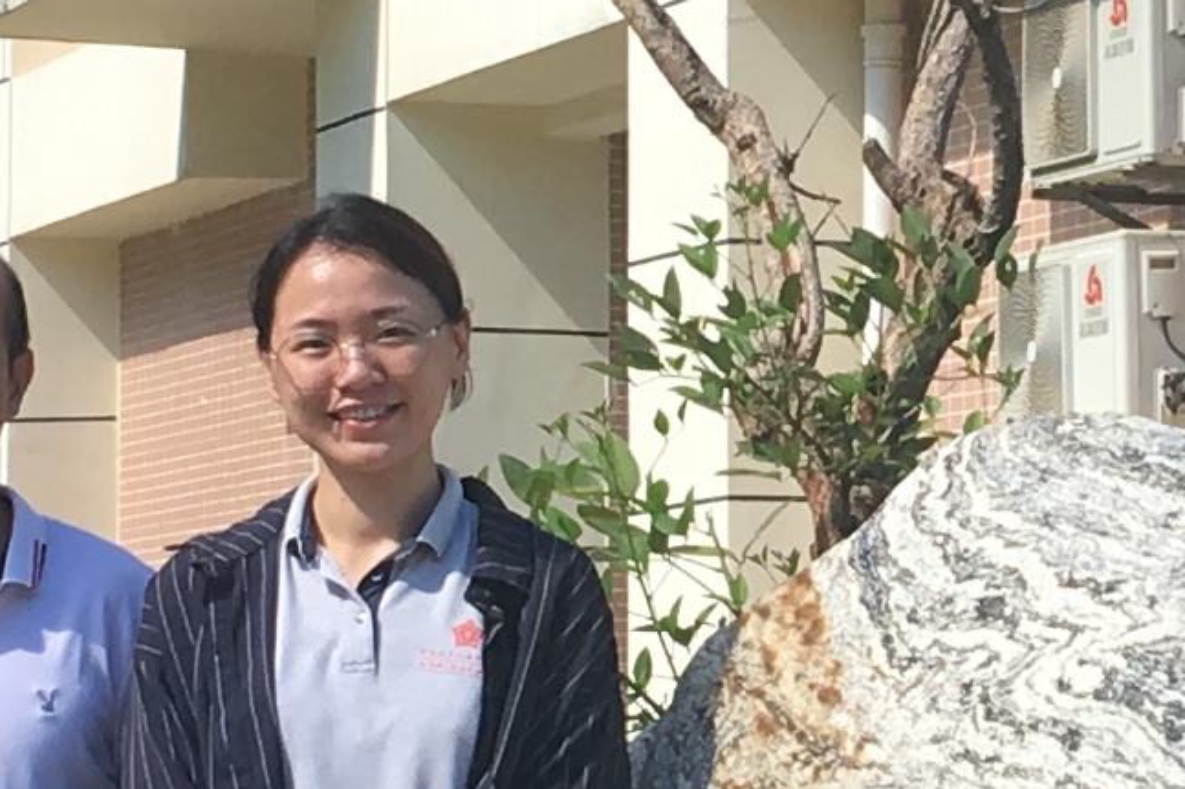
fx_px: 6186
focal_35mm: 188
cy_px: 322
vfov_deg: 7.3
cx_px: 1141
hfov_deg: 10.9
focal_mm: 4.15
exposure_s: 1/561
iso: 25
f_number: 2.2
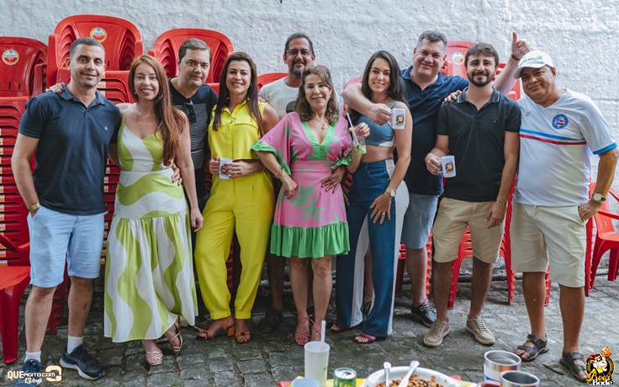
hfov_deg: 52.7
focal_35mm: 37
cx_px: 311
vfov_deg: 34.4
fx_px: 624
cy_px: 182
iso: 2500
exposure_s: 1/800
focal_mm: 24
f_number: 3.2
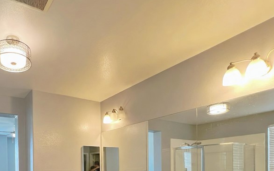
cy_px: 168
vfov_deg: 44.2
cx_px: 68
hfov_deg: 69.7
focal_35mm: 24
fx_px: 179
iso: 160
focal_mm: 1.57
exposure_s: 1/60
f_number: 1.8
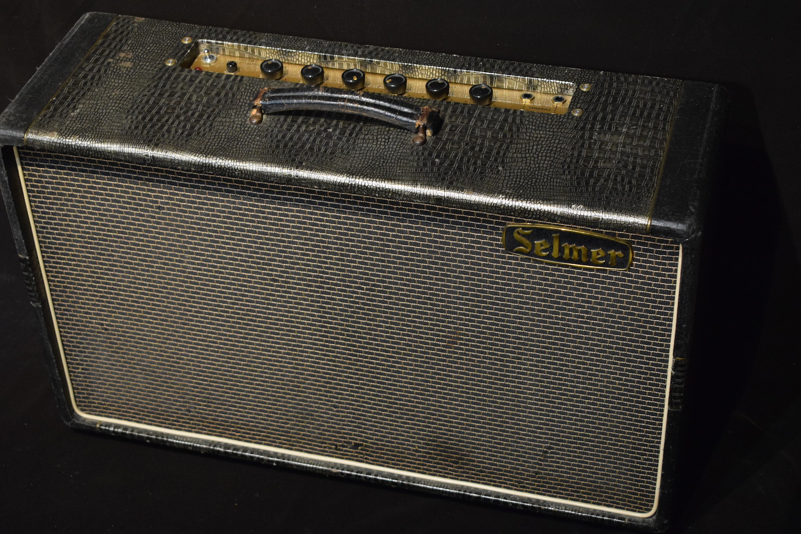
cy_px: 267
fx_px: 1535
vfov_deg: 19.7
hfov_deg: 29.2
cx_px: 400
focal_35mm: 69
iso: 3200
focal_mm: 46
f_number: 5.3
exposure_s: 1/15
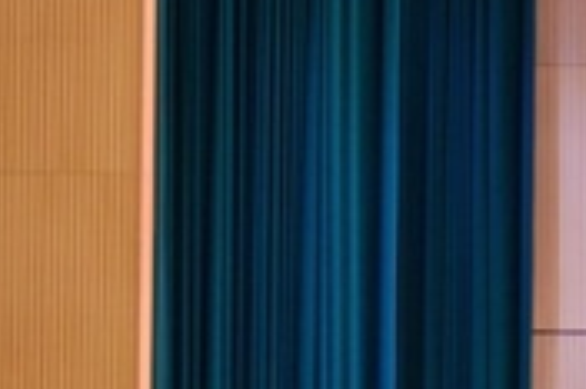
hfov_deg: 6.6
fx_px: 4781
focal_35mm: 294
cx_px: 1538
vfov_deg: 4.7
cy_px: 416
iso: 100
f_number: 2.8
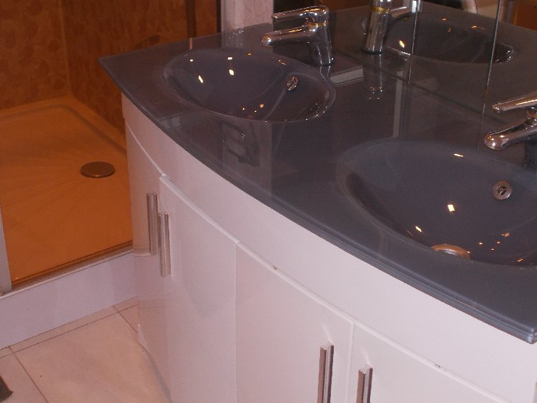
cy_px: 186
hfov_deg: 35.5
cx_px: 266
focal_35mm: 54
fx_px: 838
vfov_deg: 27.0
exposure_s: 1/30
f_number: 3.9
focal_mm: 6.9
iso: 200
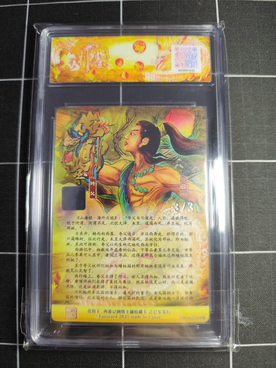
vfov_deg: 73.9
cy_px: 184
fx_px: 245
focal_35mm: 23
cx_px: 138
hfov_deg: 58.9
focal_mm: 6.14
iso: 400
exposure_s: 1/50
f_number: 1.65
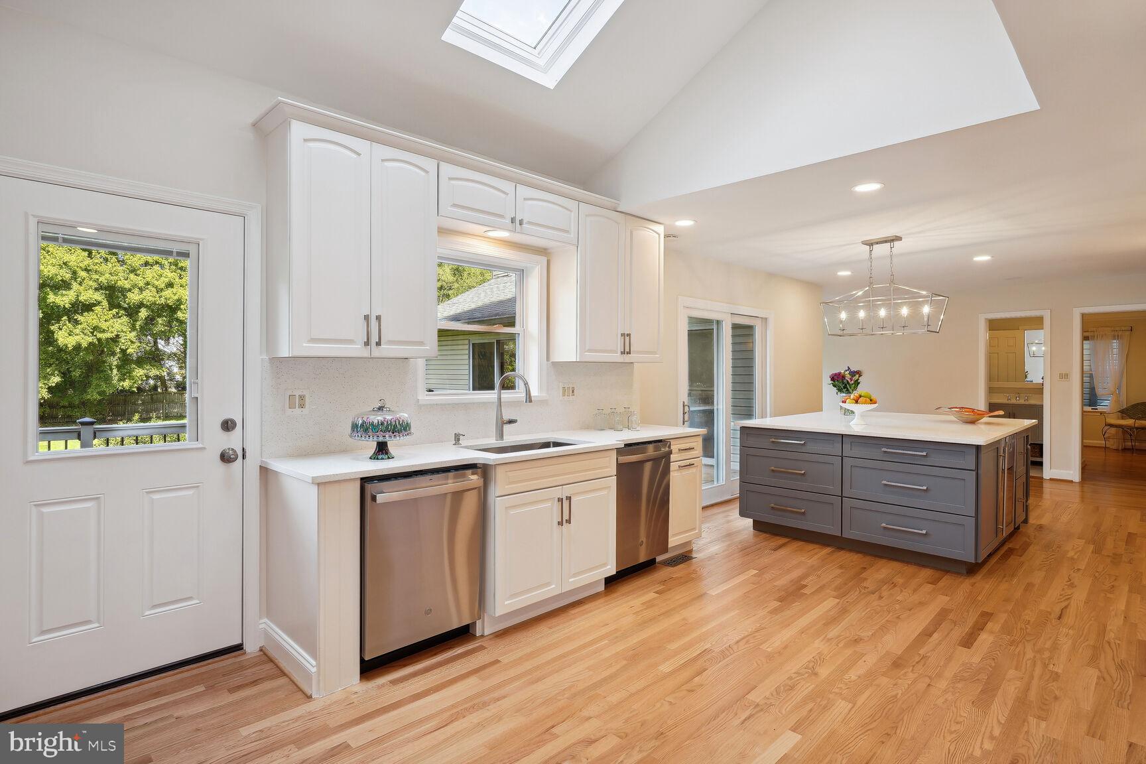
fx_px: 589
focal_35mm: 18
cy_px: 382
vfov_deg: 65.9
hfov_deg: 88.4
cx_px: 573
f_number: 8
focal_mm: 18.5
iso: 200
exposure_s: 1/20
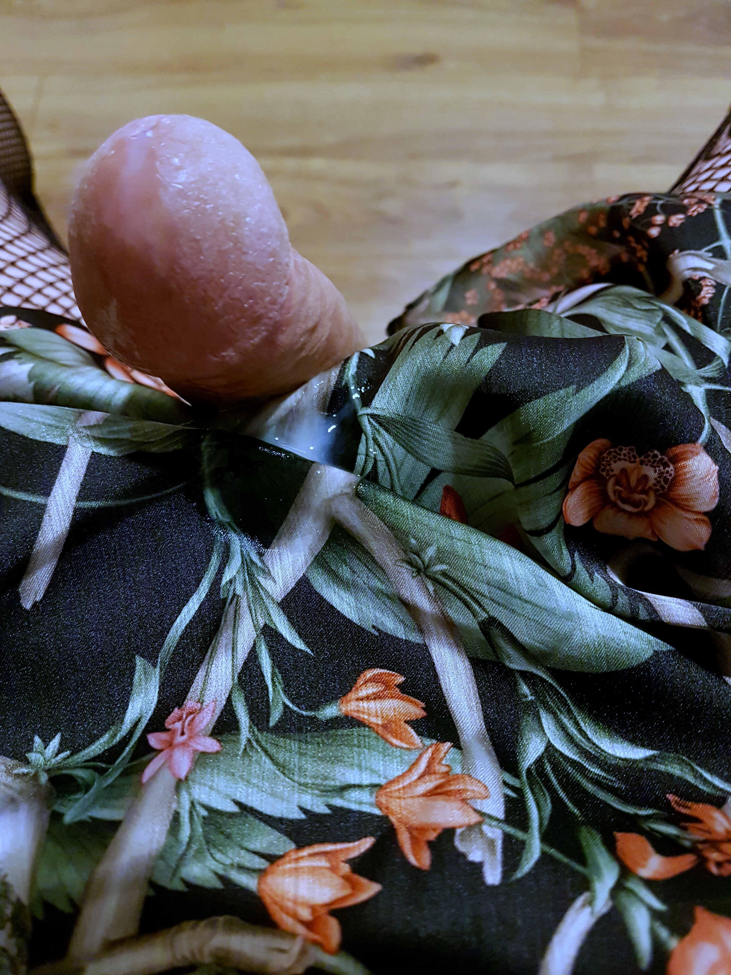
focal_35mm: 26
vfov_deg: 67.3
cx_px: 366
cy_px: 488
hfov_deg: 53.1
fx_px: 732
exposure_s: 1/10
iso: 320
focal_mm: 4.2
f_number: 1.7
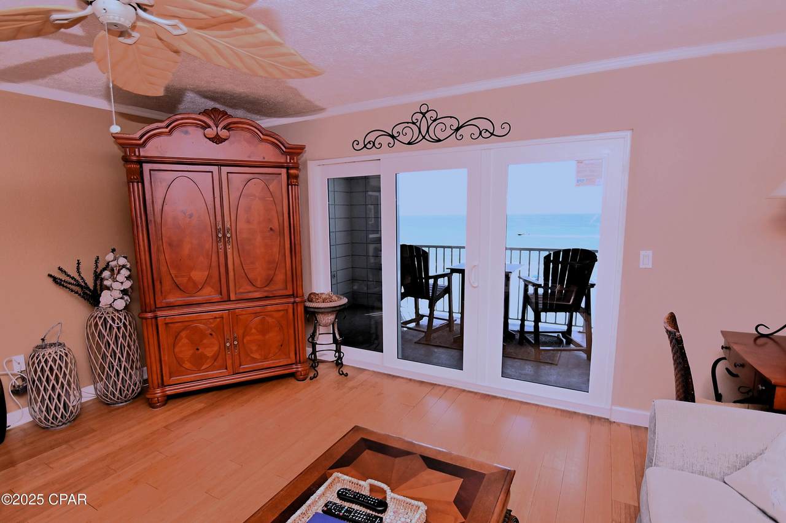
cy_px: 262
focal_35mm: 17
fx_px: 371
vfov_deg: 70.4
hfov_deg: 93.3
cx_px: 393
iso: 200
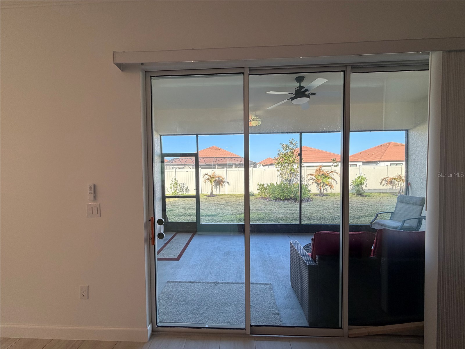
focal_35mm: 14
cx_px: 232
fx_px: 188
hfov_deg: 102.1
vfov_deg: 85.7
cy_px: 174
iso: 100
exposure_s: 1/120
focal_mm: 2.22
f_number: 2.2
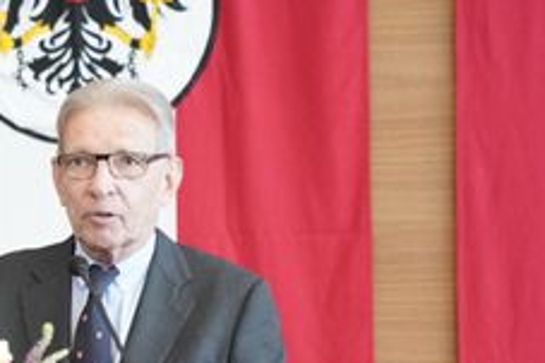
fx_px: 2390
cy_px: 347
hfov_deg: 12.8
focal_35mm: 158
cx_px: -5
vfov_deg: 8.6
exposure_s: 1/320
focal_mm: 70
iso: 10000
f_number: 2.8
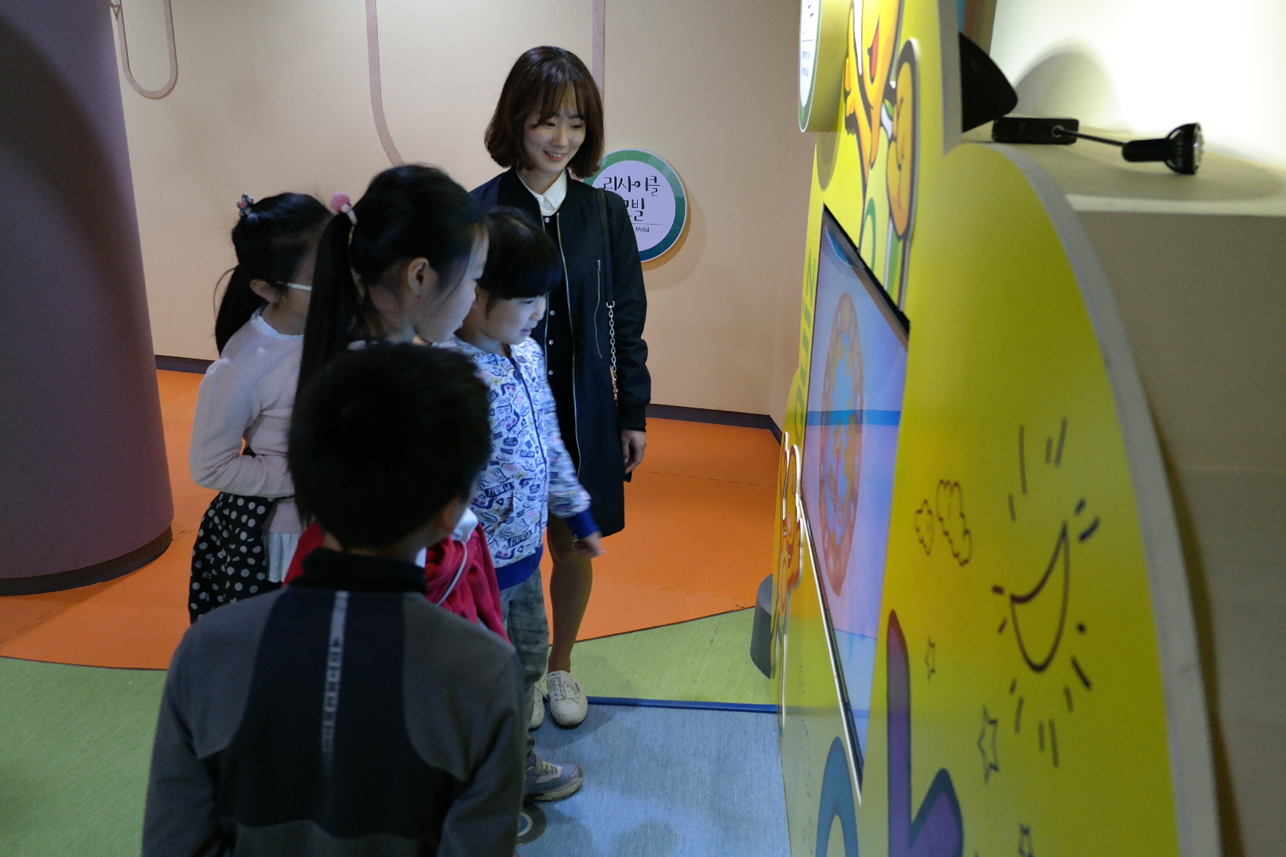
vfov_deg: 43.6
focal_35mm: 30
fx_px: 1072
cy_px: 428
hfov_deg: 61.9
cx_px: 643
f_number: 3.5
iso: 800
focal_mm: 20
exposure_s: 1/40
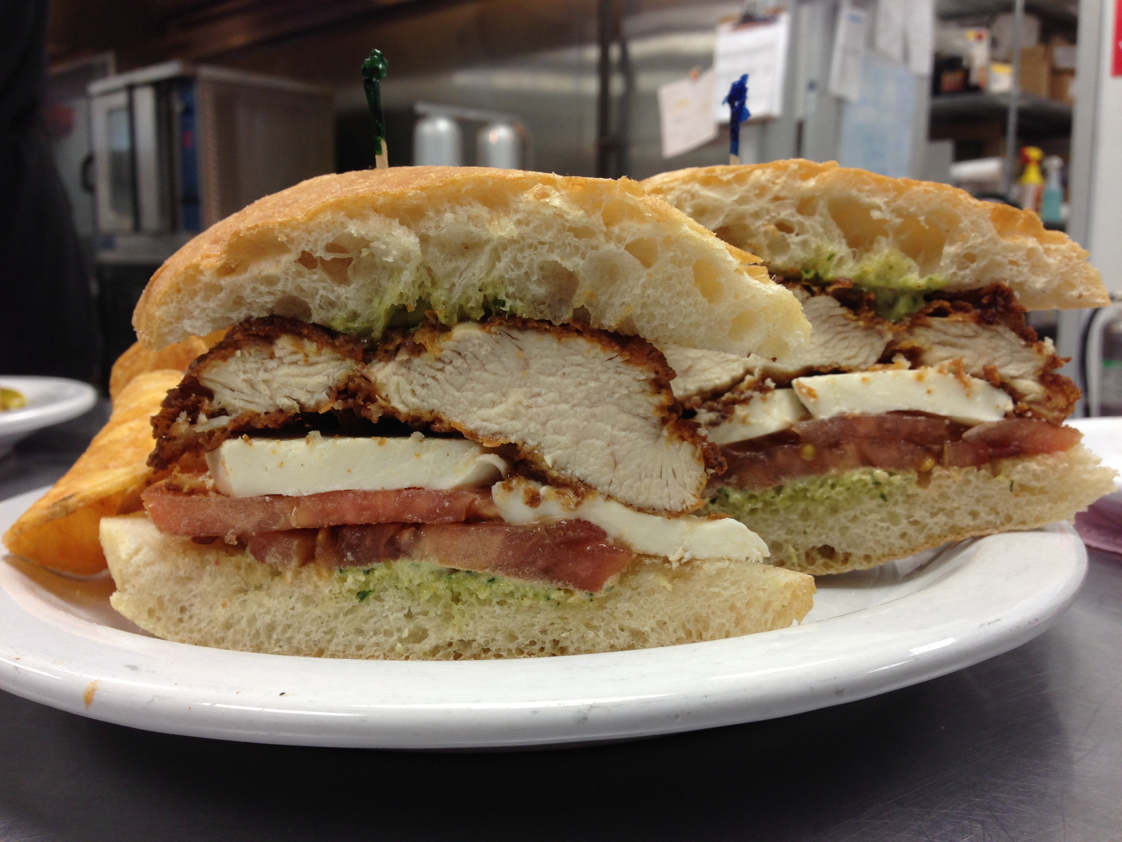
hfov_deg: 55.4
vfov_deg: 42.9
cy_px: 421
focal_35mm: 33
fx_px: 1070
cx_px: 561
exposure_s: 1/30
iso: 50
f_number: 2.4
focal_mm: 4.13
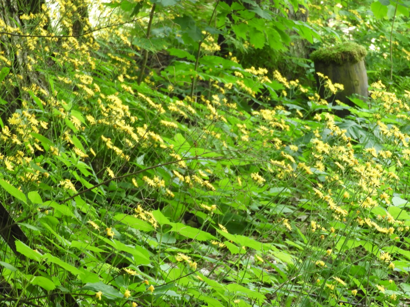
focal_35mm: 135
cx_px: 205
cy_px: 154
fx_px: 1599
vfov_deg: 11.0
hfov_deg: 14.6
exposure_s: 1/50
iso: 400
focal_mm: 24.2
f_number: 5
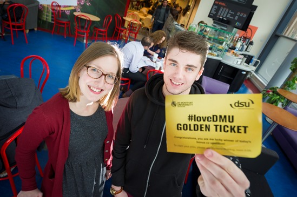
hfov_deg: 78.6
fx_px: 181
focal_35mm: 22
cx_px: 148
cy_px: 98
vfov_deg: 57.1
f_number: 5.6
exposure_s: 1/80
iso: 3200
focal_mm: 22
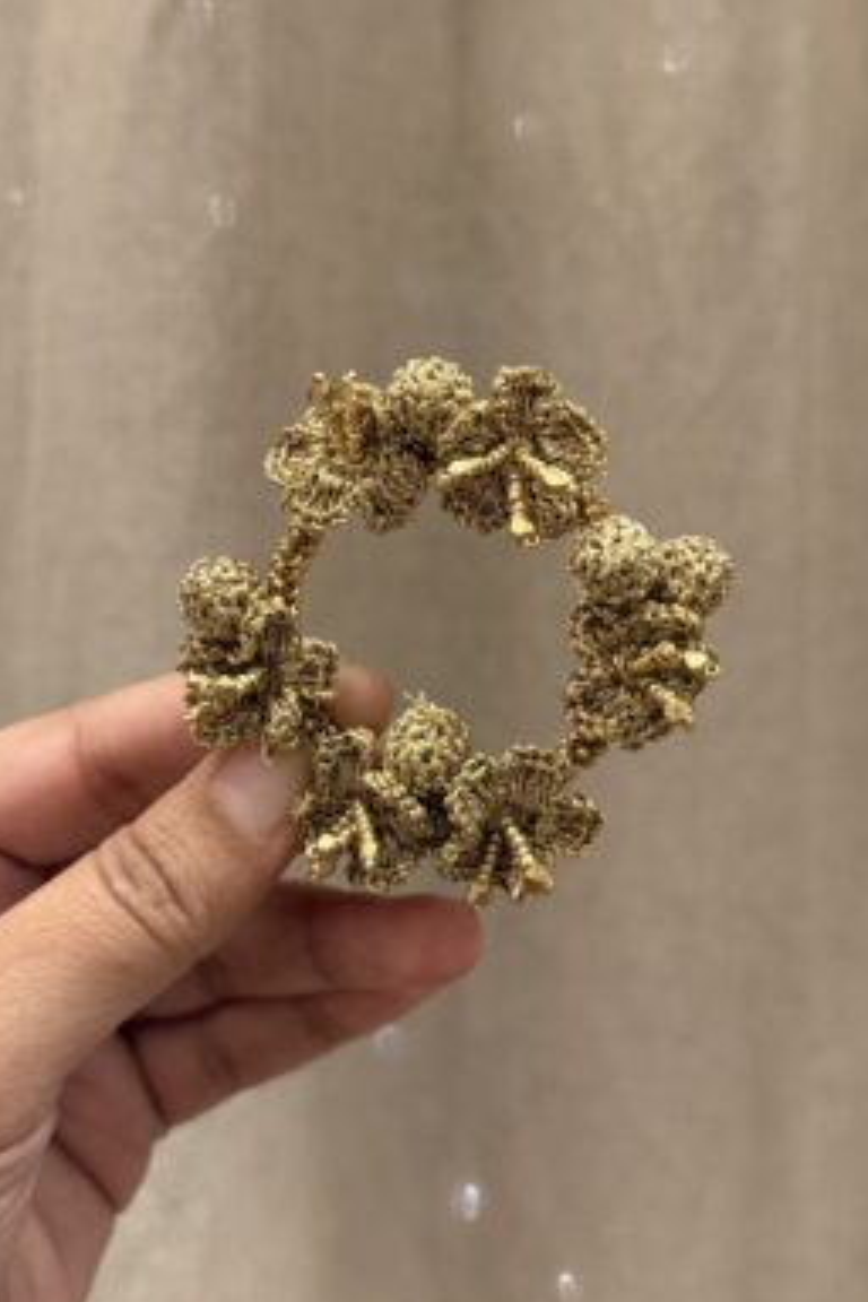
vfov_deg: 69.4
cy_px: 668
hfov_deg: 49.5
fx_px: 940
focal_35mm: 26
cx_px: 387
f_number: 1.78
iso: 320
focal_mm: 6.76
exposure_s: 1/50
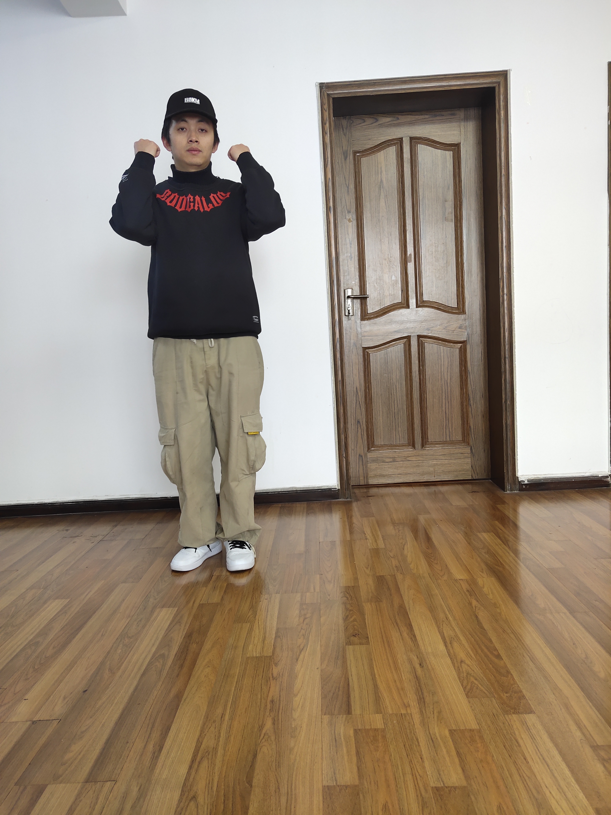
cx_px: 306
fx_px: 682
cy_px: 408
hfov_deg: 48.2
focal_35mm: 29
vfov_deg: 61.7
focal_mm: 4.27
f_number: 1.8
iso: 177
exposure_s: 1/50
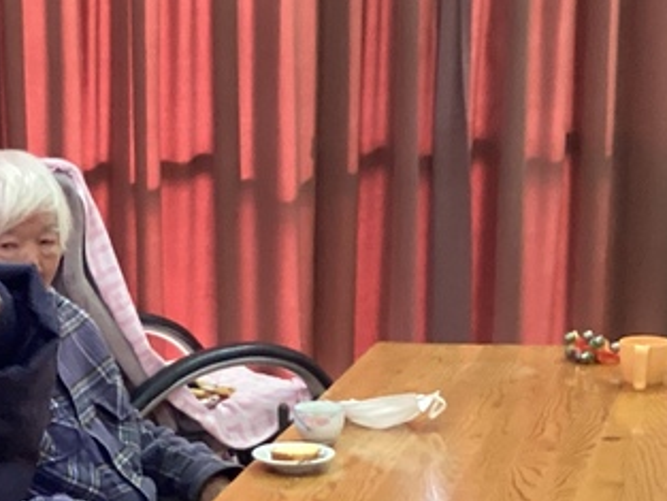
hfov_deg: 19.2
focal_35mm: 99
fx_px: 1908
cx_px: -21
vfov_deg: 14.7
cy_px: 484
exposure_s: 1/40
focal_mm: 3.3
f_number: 2.4
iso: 250
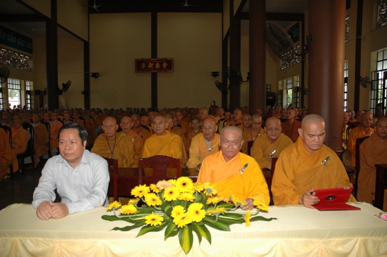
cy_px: 128
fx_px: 290
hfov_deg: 67.4
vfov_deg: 47.9
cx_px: 194
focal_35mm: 27
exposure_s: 1/60
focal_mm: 18
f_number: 4.5
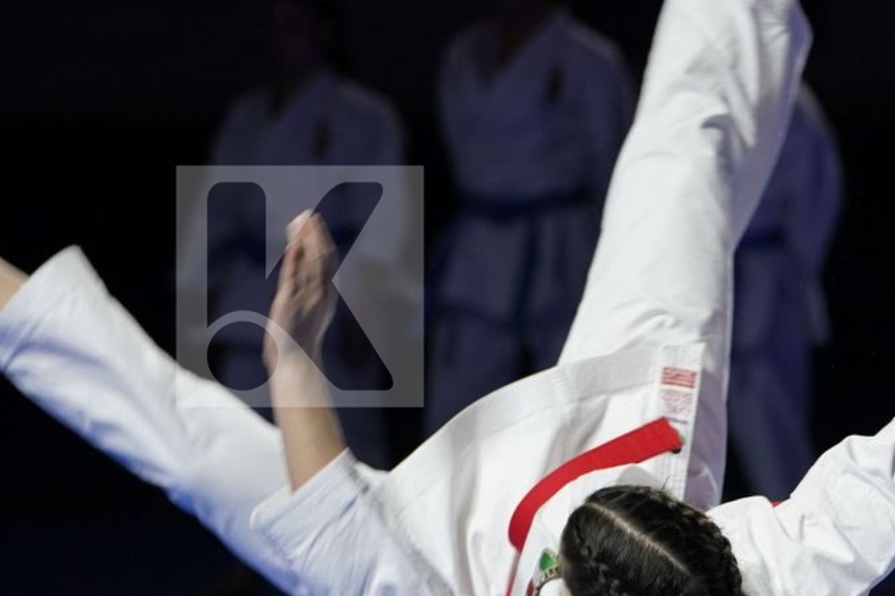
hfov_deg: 7.7
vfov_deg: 5.1
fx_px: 6636
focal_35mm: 267
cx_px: 750
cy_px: 287
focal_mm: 100
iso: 400
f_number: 2.8
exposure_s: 1/500
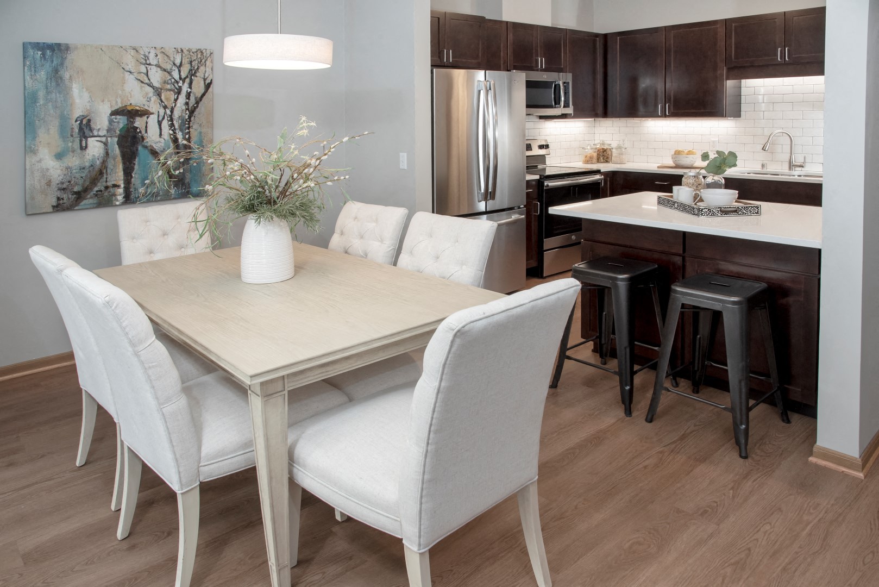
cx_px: 440
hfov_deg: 73.7
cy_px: 294
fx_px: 586
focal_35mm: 24
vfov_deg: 53.2
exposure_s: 1/30
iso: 640
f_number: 10
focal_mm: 24
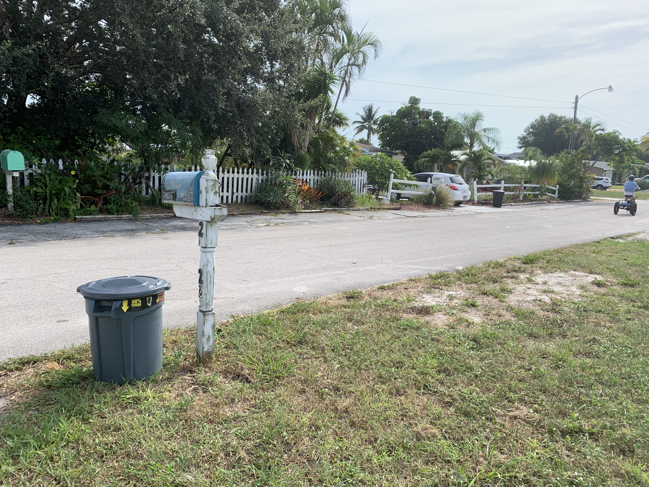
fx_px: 487
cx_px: 324
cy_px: 244
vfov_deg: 53.1
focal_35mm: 26
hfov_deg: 67.3
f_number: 1.8
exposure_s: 1/1299
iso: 25
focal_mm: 4.25
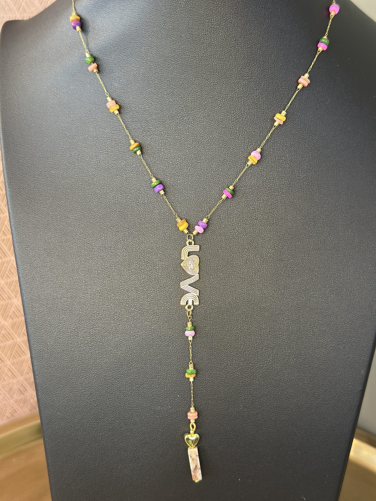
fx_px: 695
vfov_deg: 39.7
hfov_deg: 30.3
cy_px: 250
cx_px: 188
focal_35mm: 48
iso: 320
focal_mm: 6.86
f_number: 1.78
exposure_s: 1/33
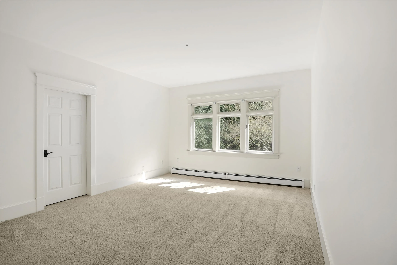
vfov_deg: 73.8
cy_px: 132
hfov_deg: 96.7
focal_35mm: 16
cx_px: 198
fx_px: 177
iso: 160
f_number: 9
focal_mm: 16
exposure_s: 1/6
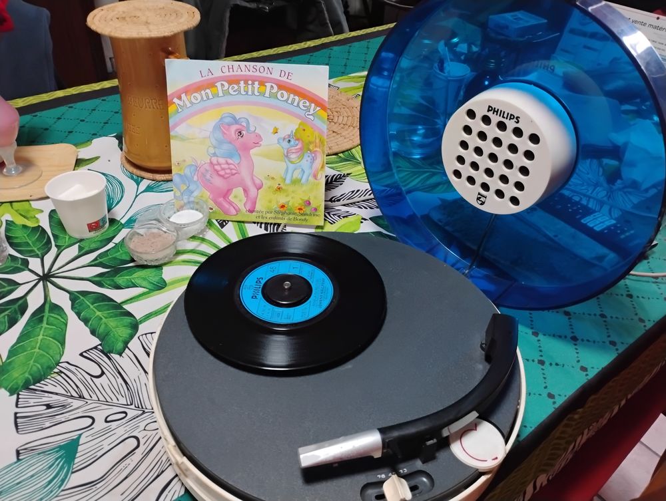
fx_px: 539
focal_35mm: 28
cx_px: 333
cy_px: 250
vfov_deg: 49.9
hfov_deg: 63.4
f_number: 1.8
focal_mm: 4.26
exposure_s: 1/33.3
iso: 1922
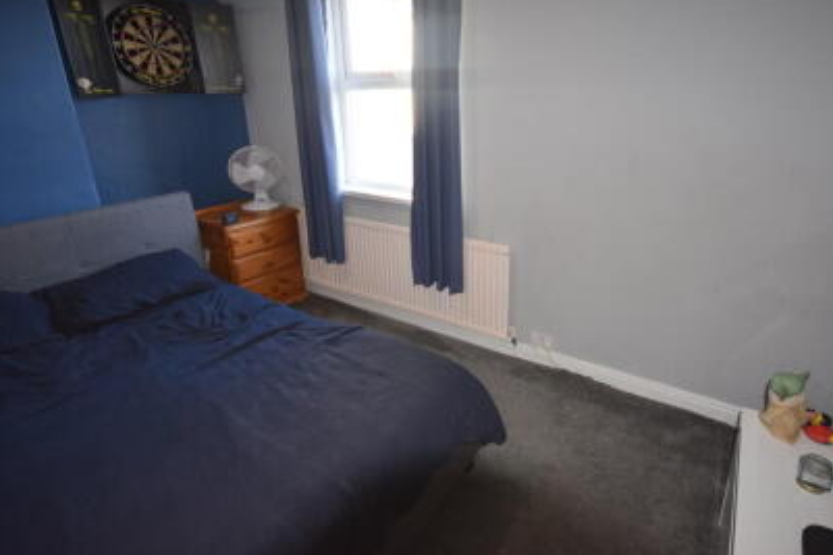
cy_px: 257
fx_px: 453
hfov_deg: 84.9
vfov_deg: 62.9
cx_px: 457
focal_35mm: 20
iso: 800
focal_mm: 11
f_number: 5
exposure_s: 1/100
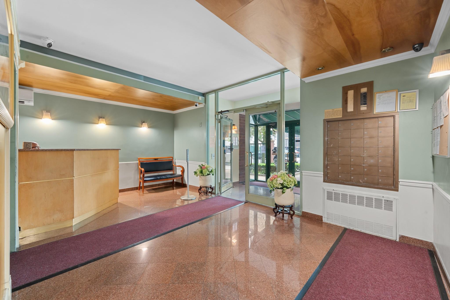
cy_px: 150
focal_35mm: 14
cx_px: 225
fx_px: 175
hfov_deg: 104.3
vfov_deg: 81.2
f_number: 10
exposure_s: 1
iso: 800
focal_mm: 14
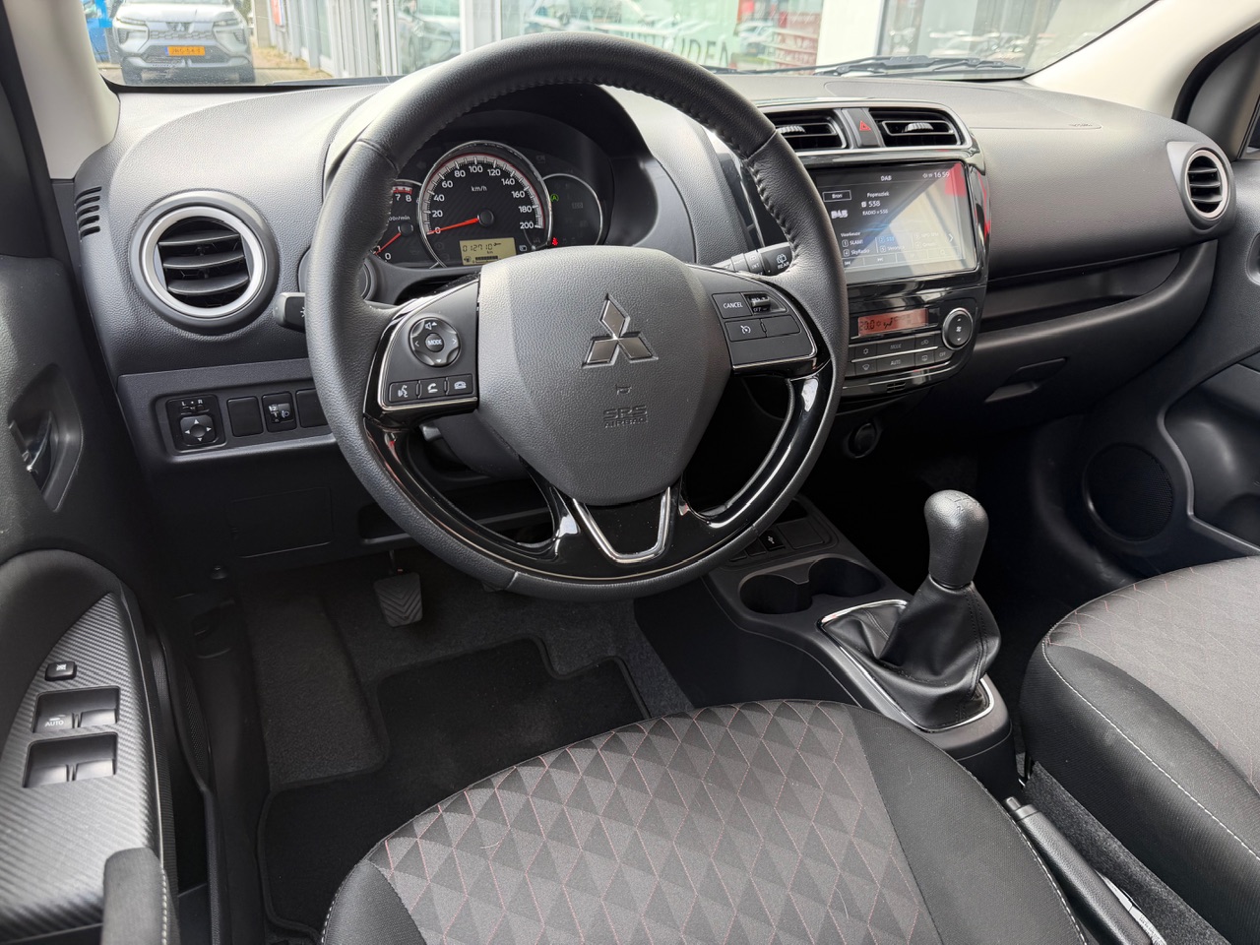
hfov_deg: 71.6
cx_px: 630
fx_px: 874
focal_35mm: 24
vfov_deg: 56.8
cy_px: 472
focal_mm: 6.76
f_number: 1.78
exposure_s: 1/125
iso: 50
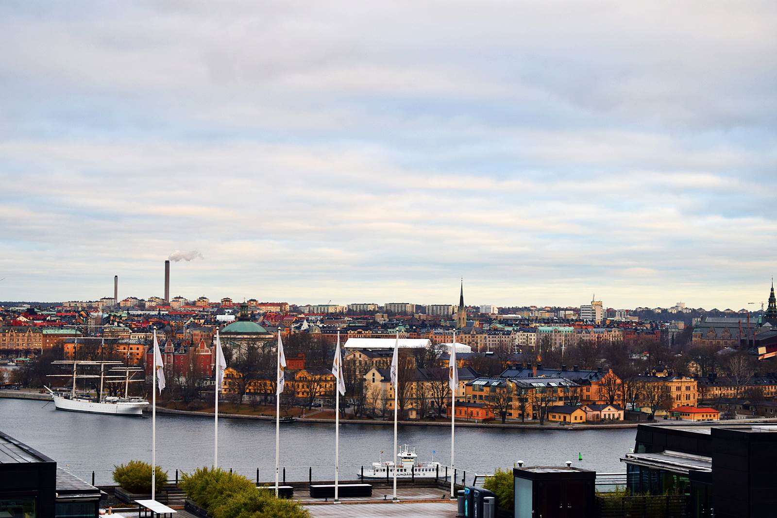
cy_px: 259
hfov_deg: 24.6
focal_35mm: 82
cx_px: 388
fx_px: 1781
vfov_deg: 16.6
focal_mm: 55
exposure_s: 1/160
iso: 400
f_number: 6.3
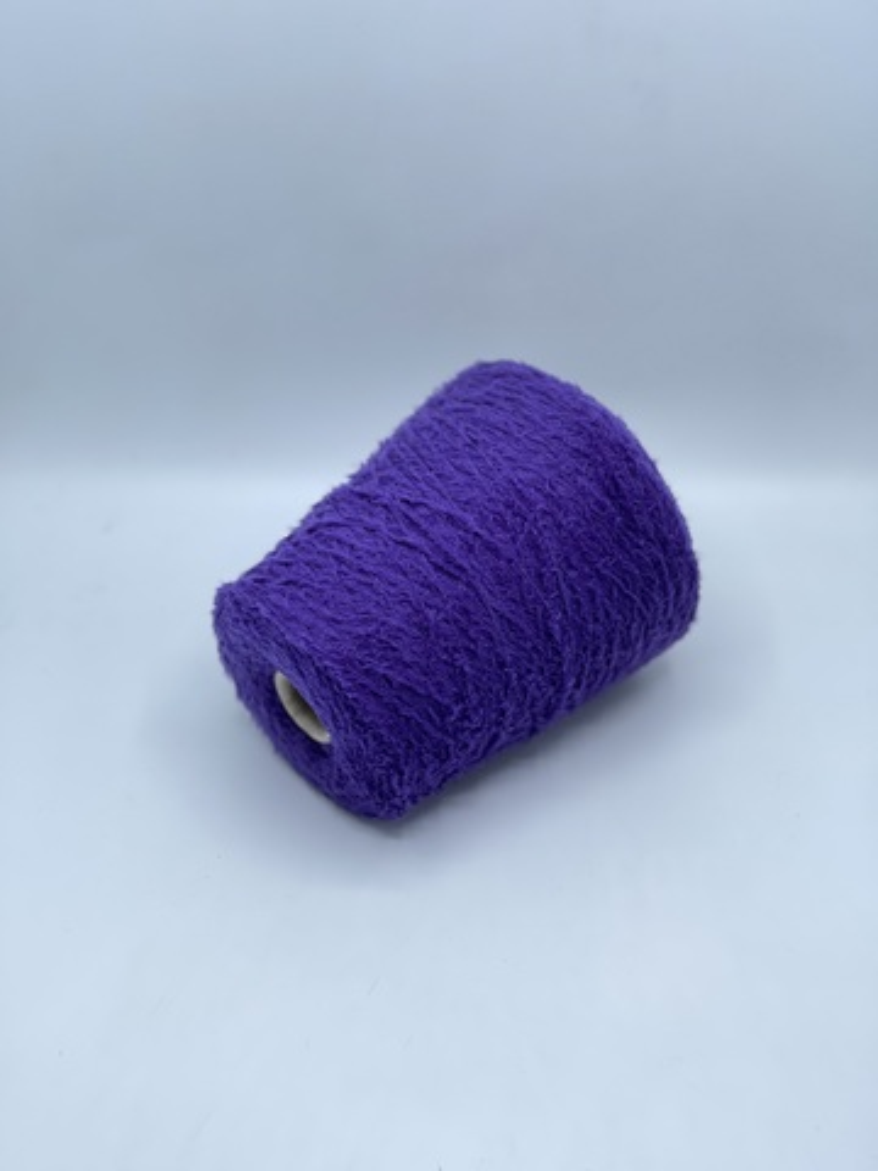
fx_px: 2164
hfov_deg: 22.9
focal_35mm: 64
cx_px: 439
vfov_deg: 30.3
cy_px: 586
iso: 25
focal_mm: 7.5
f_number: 2.2
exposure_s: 1/168
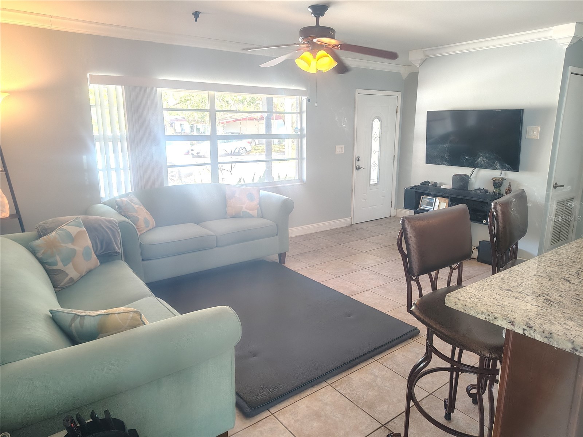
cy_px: 218
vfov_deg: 56.8
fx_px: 404
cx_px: 292
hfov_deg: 71.6
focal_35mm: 24
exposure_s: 1/60
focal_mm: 5.56
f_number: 1.8
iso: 1364
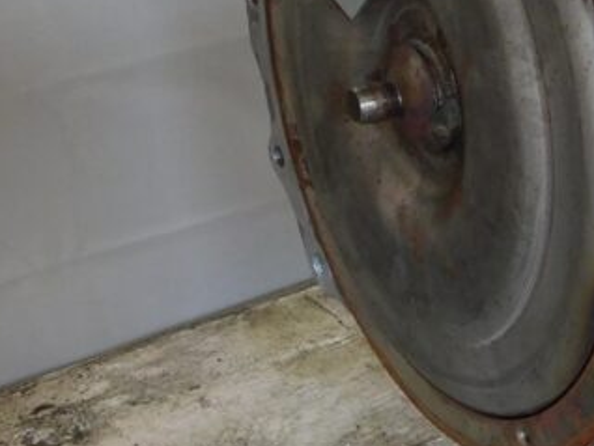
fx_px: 1271
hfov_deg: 22.0
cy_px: 99
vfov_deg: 19.7
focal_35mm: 74
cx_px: 880
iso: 200
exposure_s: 1/30
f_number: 3
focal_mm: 4
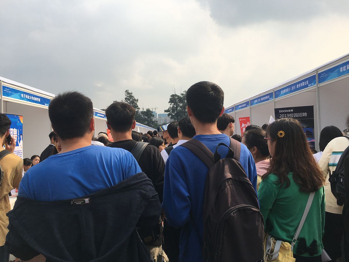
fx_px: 292
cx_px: 174
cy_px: 131
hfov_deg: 61.7
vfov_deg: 48.2
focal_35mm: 29
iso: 25
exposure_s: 1/1304
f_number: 2.2
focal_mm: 4.15
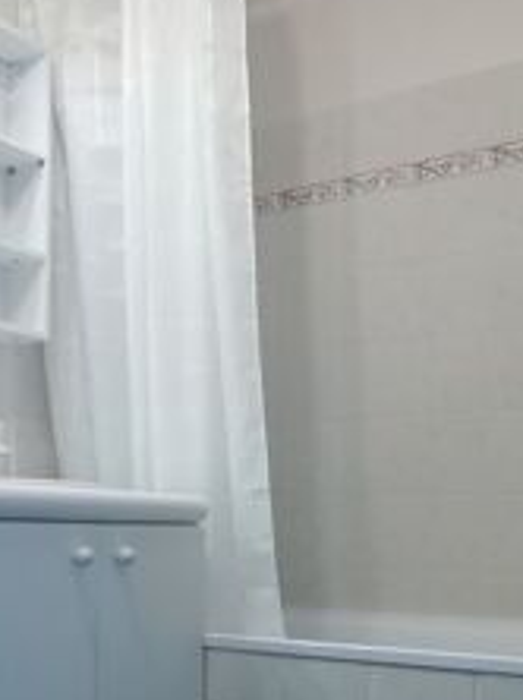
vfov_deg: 37.7
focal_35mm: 50
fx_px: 1009
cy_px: 475
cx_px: 195
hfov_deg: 28.9
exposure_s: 1/33.3
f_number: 2.2
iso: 125
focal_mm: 3.46
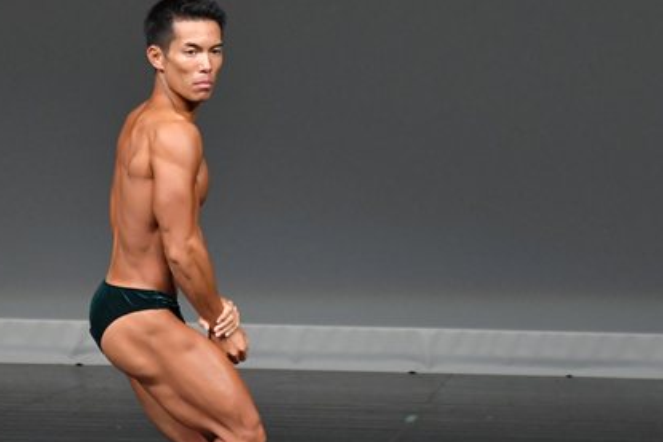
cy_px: 255
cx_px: 239
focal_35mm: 588
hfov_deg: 3.5
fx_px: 10832
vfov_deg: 2.3
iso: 4000
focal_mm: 210
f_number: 5.6
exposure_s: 1/400
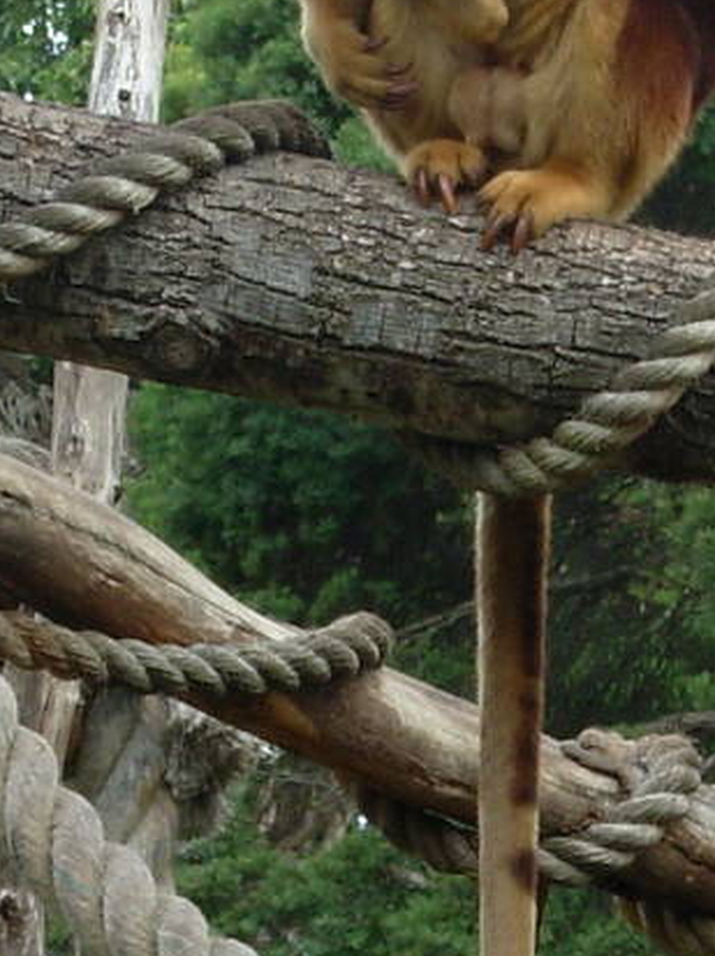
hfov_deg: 4.7
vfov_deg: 6.2
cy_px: 785
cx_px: 609
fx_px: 8771
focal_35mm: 318
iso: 50
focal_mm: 13.5
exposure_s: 1/102
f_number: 3.7
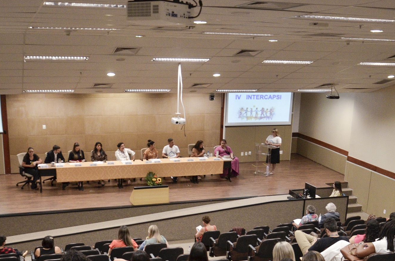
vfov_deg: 26.5
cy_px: 197
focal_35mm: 50
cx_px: 215
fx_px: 547
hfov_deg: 39.6
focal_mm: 18
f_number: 5
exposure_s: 1/60
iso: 1000
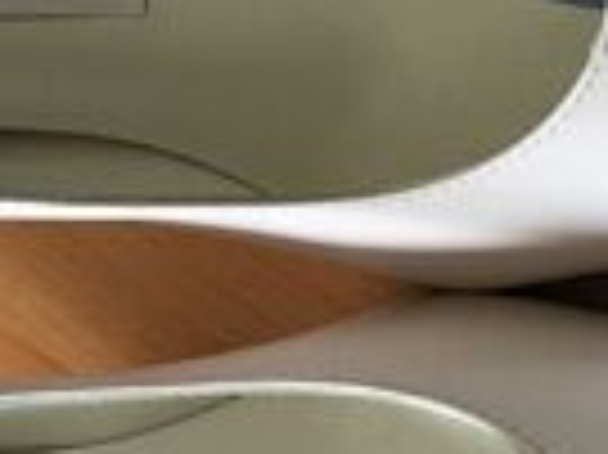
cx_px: 252
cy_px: 229
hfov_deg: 19.1
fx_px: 1807
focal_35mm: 103
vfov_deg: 14.3
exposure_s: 1/33
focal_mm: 4.15
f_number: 2.2
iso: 160
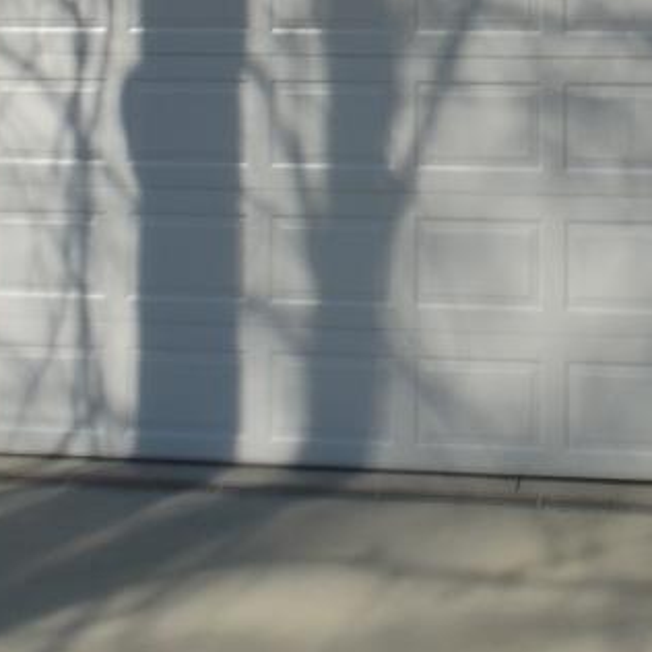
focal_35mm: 63
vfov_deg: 25.0
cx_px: 532
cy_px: -96
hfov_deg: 26.7
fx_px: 1343
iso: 50
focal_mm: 1.78
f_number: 1.9
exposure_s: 1/1852
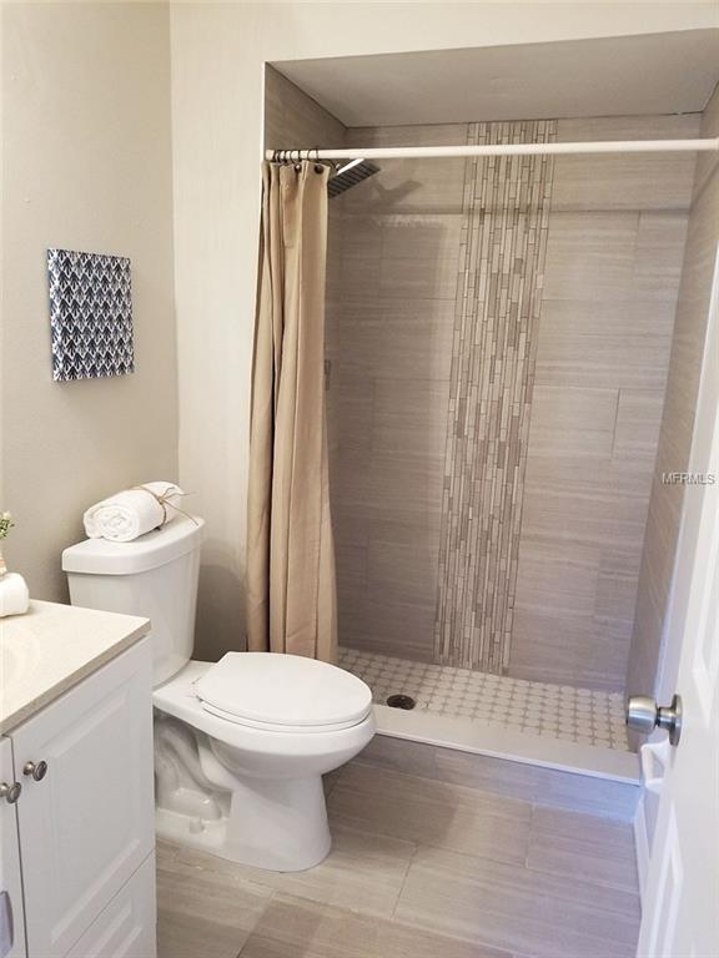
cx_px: 360
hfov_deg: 53.1
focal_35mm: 26
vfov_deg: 67.3
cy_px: 479
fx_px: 720
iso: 200
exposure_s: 1/30
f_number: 1.7
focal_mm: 4.3
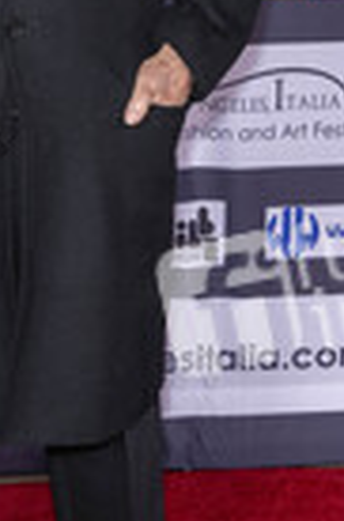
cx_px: 8
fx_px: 1386
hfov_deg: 14.0
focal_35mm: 96
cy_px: 98
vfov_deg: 21.0
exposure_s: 1/200
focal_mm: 33
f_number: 5.6
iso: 800
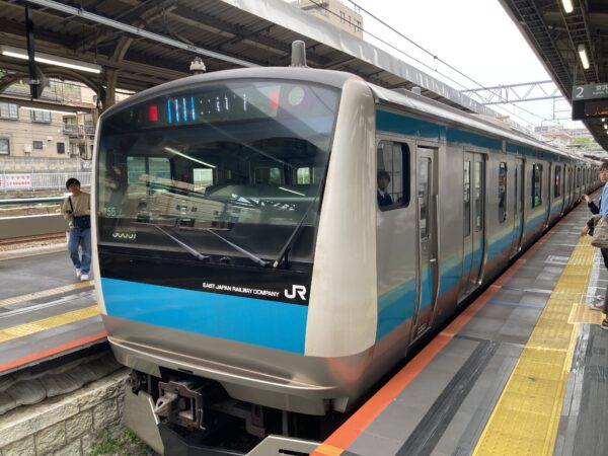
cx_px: 304
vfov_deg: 49.7
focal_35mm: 28
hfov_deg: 63.4
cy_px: 228
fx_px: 492
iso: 20
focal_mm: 3.99
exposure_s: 1/206
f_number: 1.8
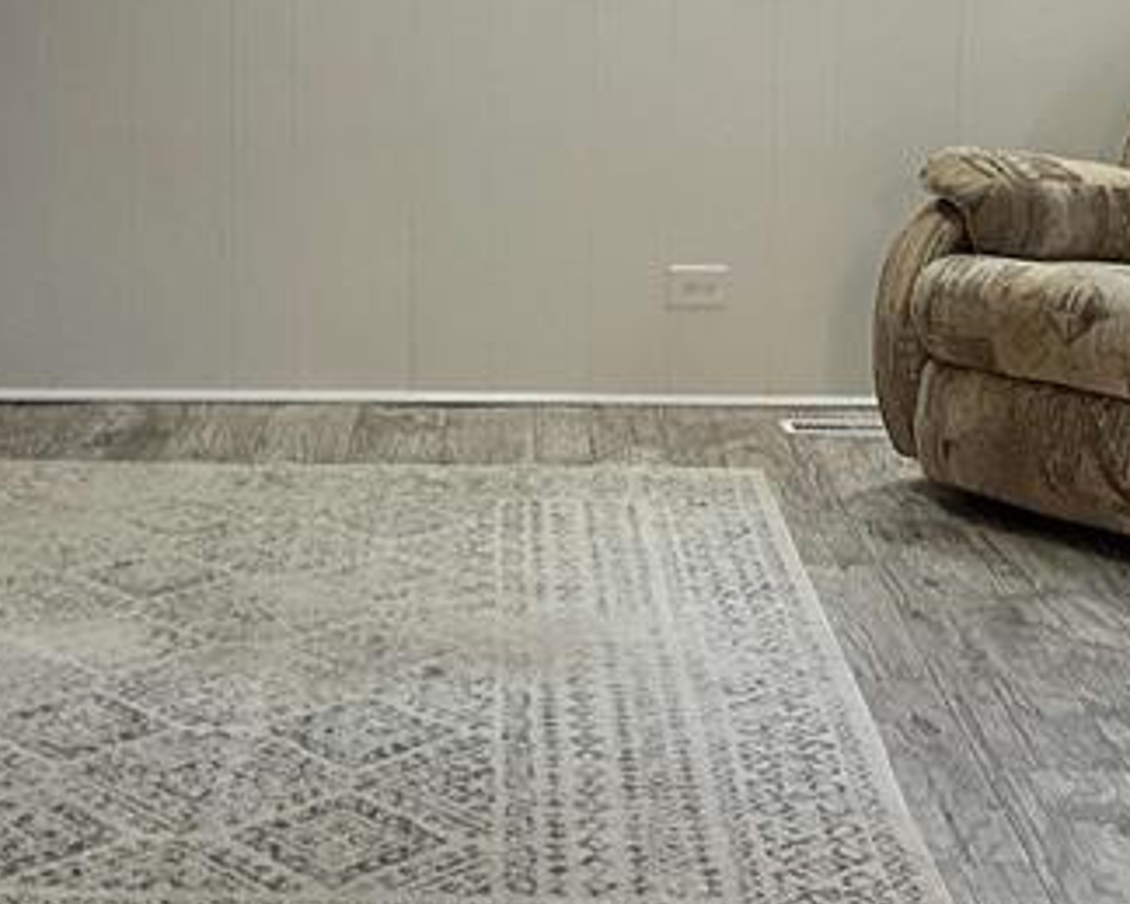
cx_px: 481
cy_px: 202
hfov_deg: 25.7
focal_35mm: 74
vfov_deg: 20.5
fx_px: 2474
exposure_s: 1/60
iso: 320
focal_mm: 6.86
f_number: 1.78
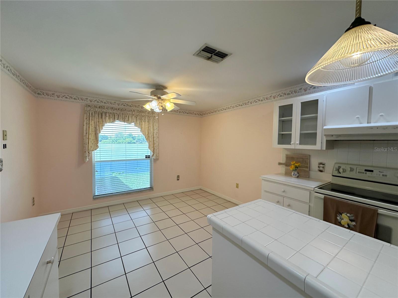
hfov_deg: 102.1
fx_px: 161
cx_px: 199
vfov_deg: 85.7
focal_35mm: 14
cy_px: 149
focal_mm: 2.22
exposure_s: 1/120
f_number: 2.2
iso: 64
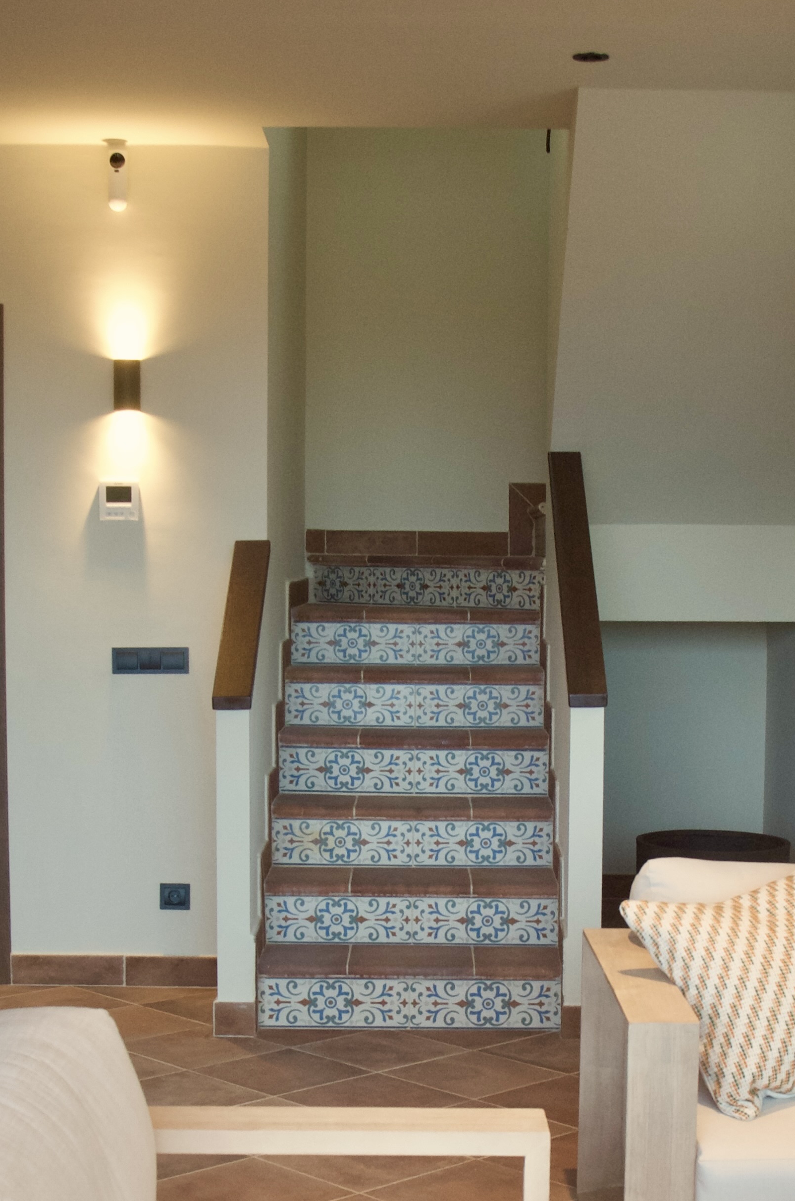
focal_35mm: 61
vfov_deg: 32.7
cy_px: 807
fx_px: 2030
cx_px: 459
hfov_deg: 22.1
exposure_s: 1/100
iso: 1000
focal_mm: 20
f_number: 9
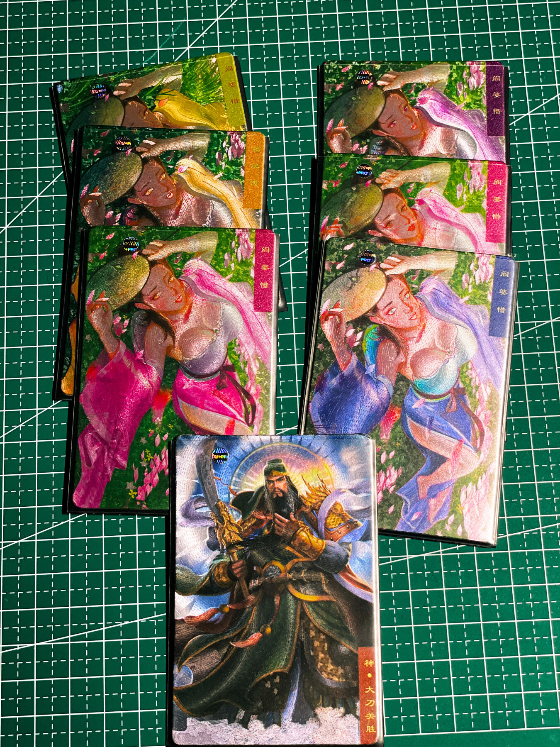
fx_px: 1122
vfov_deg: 36.8
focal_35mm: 52
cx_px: 280
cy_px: 374
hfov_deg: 28.0
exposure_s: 1/100
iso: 90
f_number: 2
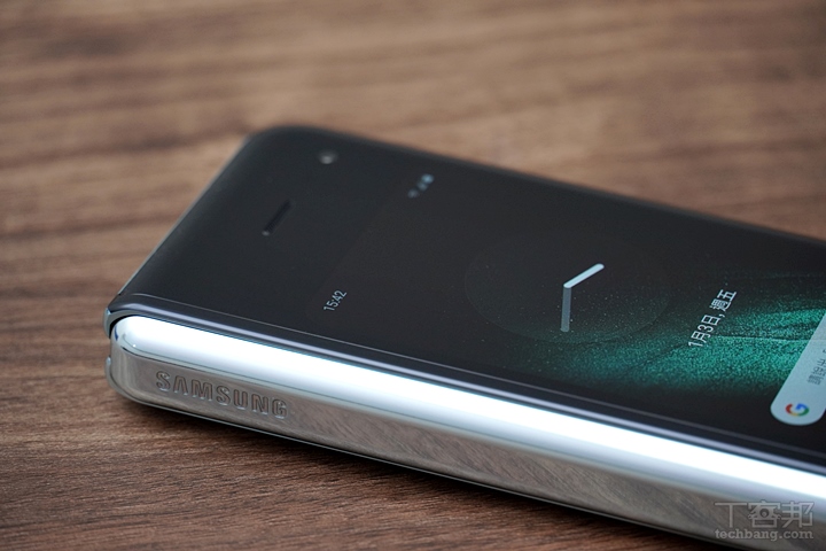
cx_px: 413
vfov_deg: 6.8
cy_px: 276
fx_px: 4646
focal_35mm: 202
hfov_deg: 10.2
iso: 800
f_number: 5.6
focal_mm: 135
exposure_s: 1/125
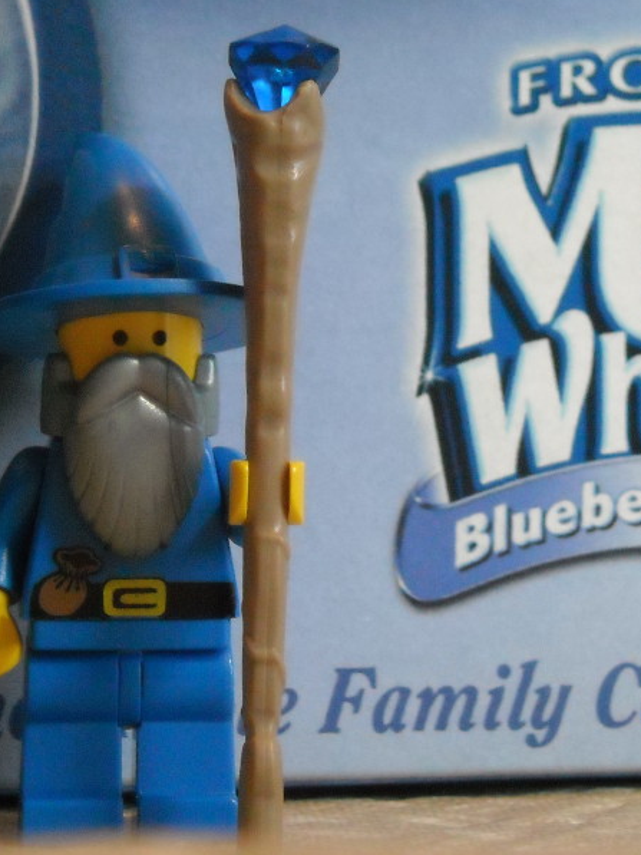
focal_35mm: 141
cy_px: 428
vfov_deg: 14.0
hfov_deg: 10.5
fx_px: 3481
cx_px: 479
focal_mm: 17.1
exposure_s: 1/84
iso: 800
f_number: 4.7
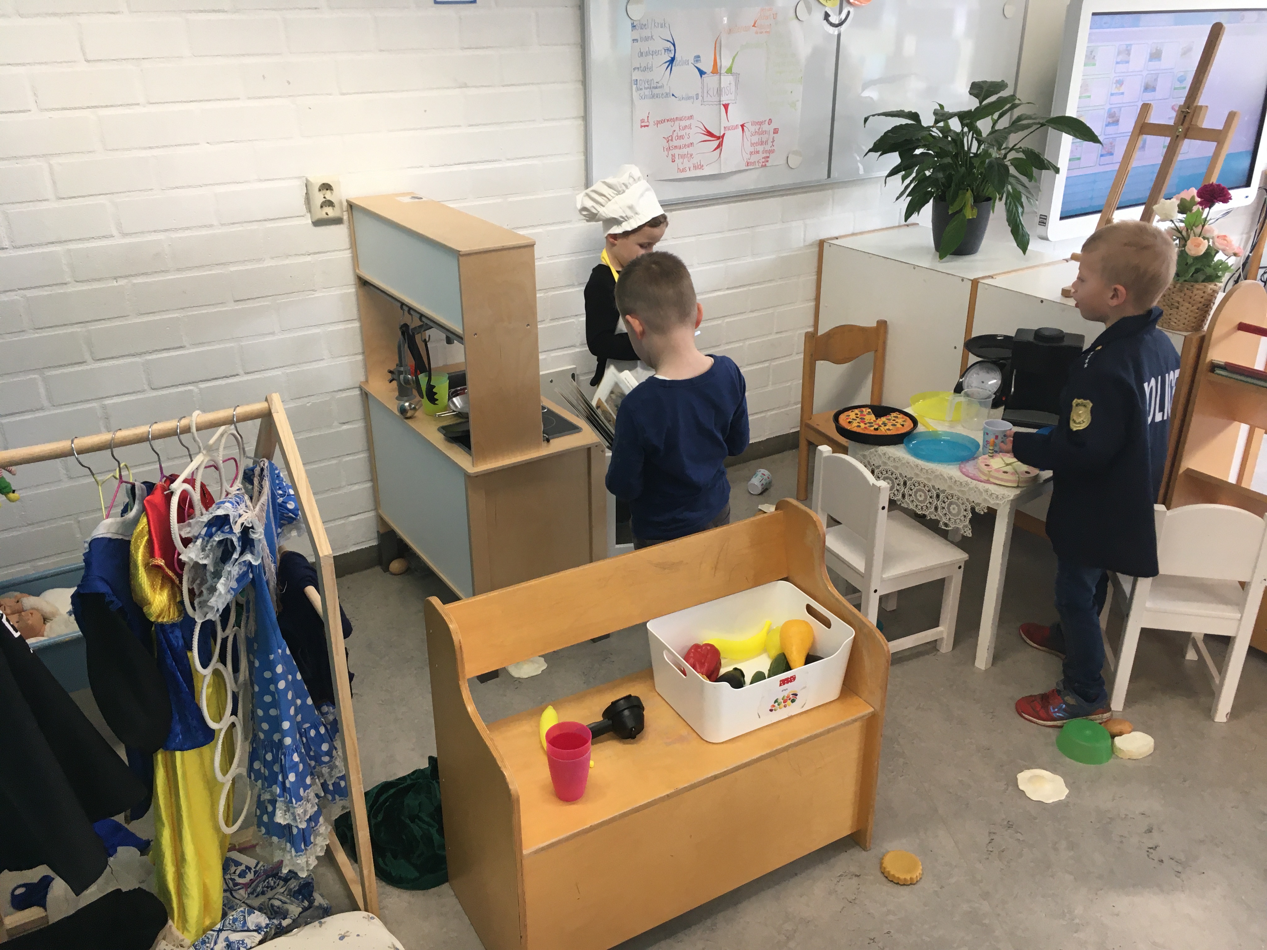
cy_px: 475
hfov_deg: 61.7
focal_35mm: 29
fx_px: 1061
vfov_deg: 48.2
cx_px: 634
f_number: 2.2
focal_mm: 4.15
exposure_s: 1/33
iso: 80
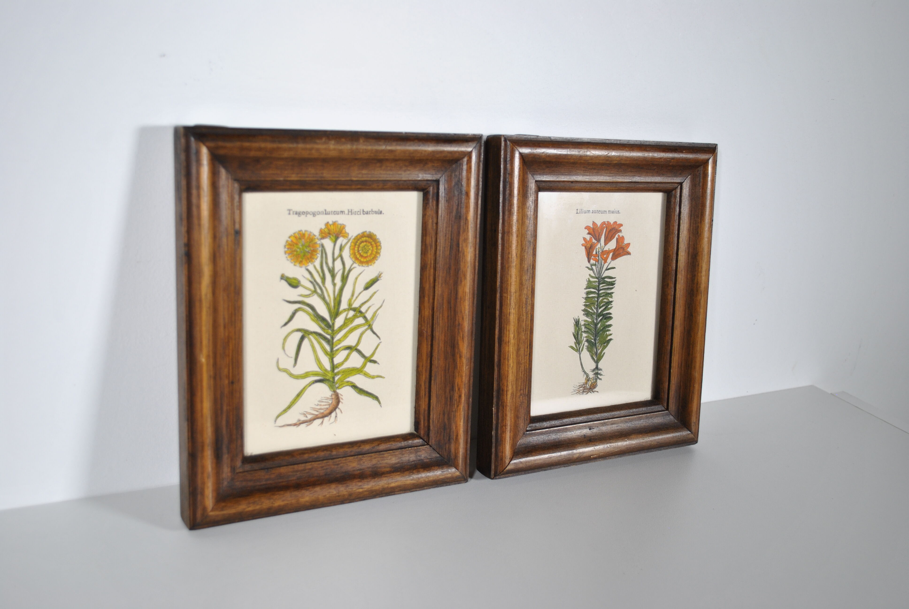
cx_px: 454
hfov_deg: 53.1
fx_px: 910
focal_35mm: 36
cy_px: 304
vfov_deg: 37.0
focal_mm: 24
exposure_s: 1/80
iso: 200
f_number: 4
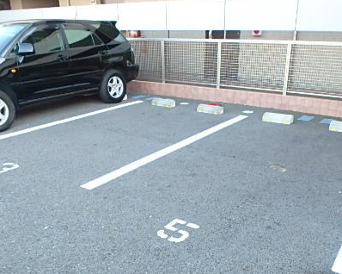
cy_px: 196
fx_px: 334
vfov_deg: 43.5
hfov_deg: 54.0
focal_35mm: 33
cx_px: 198
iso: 800
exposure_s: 1/250
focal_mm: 3.7
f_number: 3.5
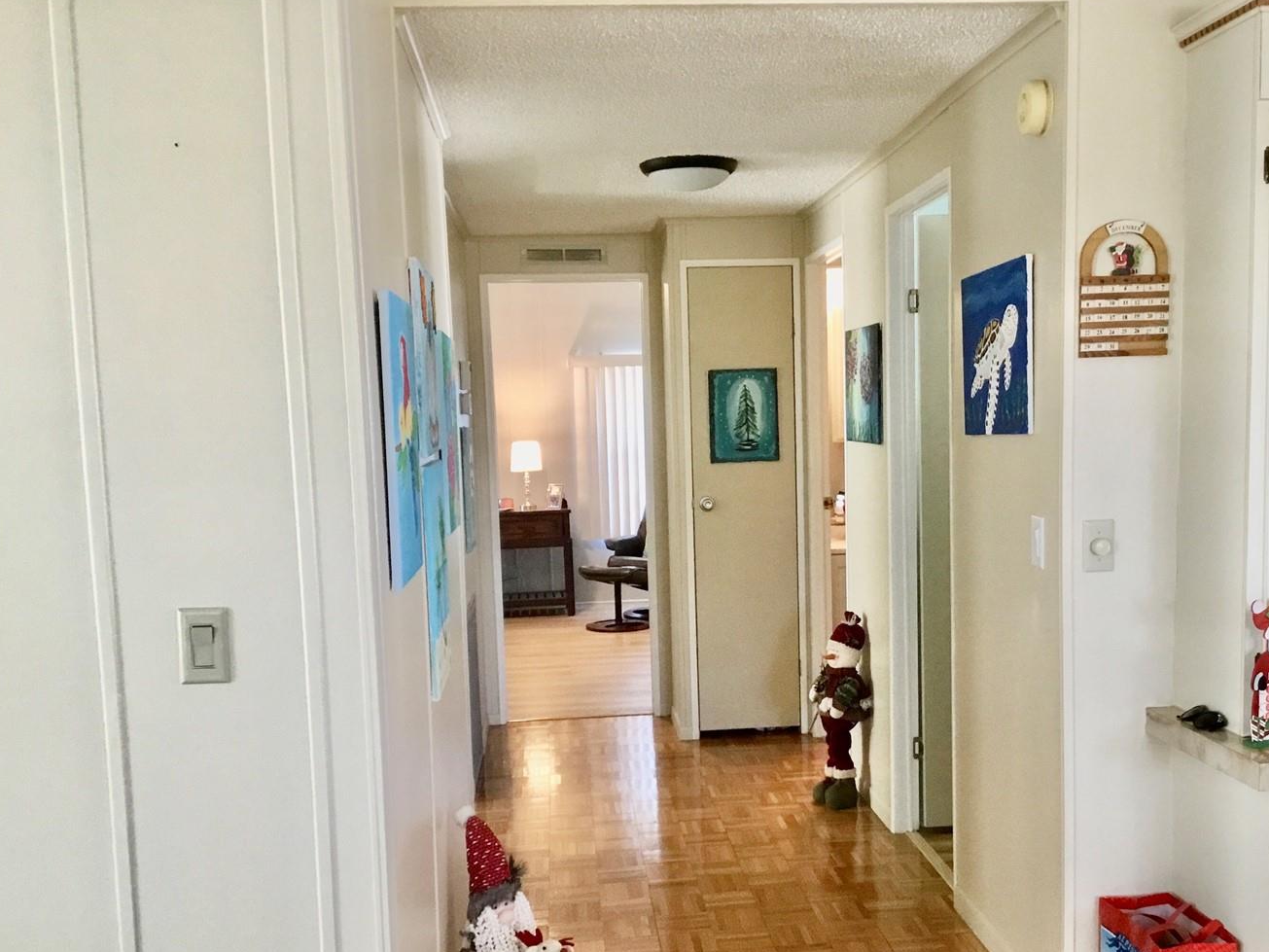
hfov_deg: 48.9
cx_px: 700
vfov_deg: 37.6
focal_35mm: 38
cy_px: 574
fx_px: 1393
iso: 100
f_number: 2.4
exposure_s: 1/30
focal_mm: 3.3
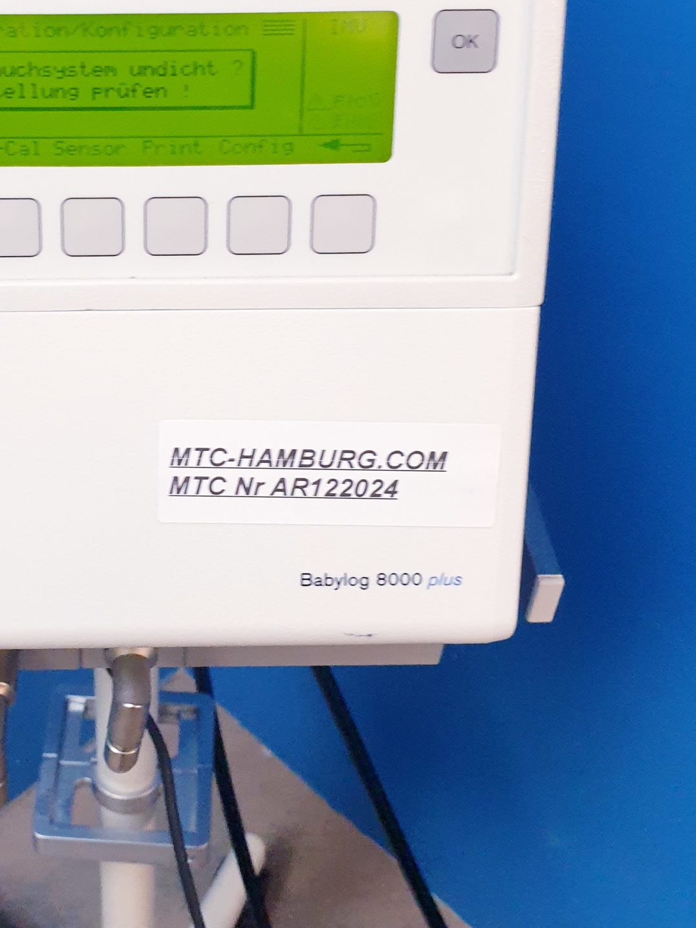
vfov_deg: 40.7
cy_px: 302
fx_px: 1233
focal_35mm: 46
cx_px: 115
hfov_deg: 30.5
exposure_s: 1/100
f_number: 2.4
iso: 320
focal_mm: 4.3
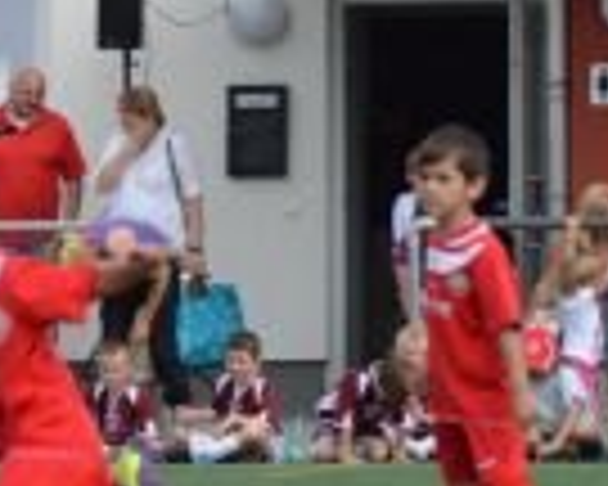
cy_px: 209
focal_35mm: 594
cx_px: -383
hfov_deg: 3.2
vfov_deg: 2.6
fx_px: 10690
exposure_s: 1/1600
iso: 400
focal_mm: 95
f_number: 5.6
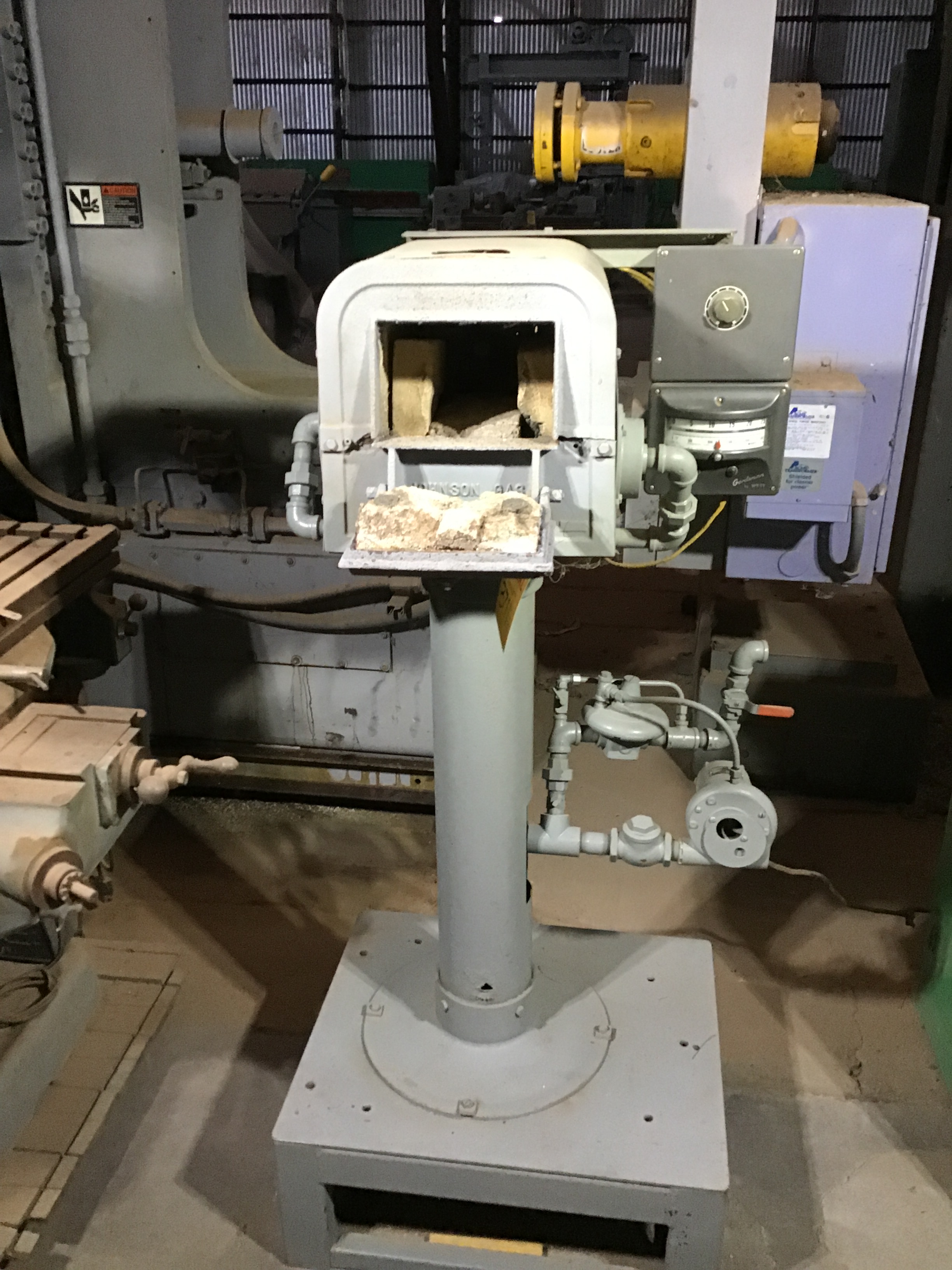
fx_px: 1137
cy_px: 635
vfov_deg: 58.4
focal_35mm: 31
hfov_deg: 45.4
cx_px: 476
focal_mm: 3.3
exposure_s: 1/15
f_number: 2.4
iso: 200
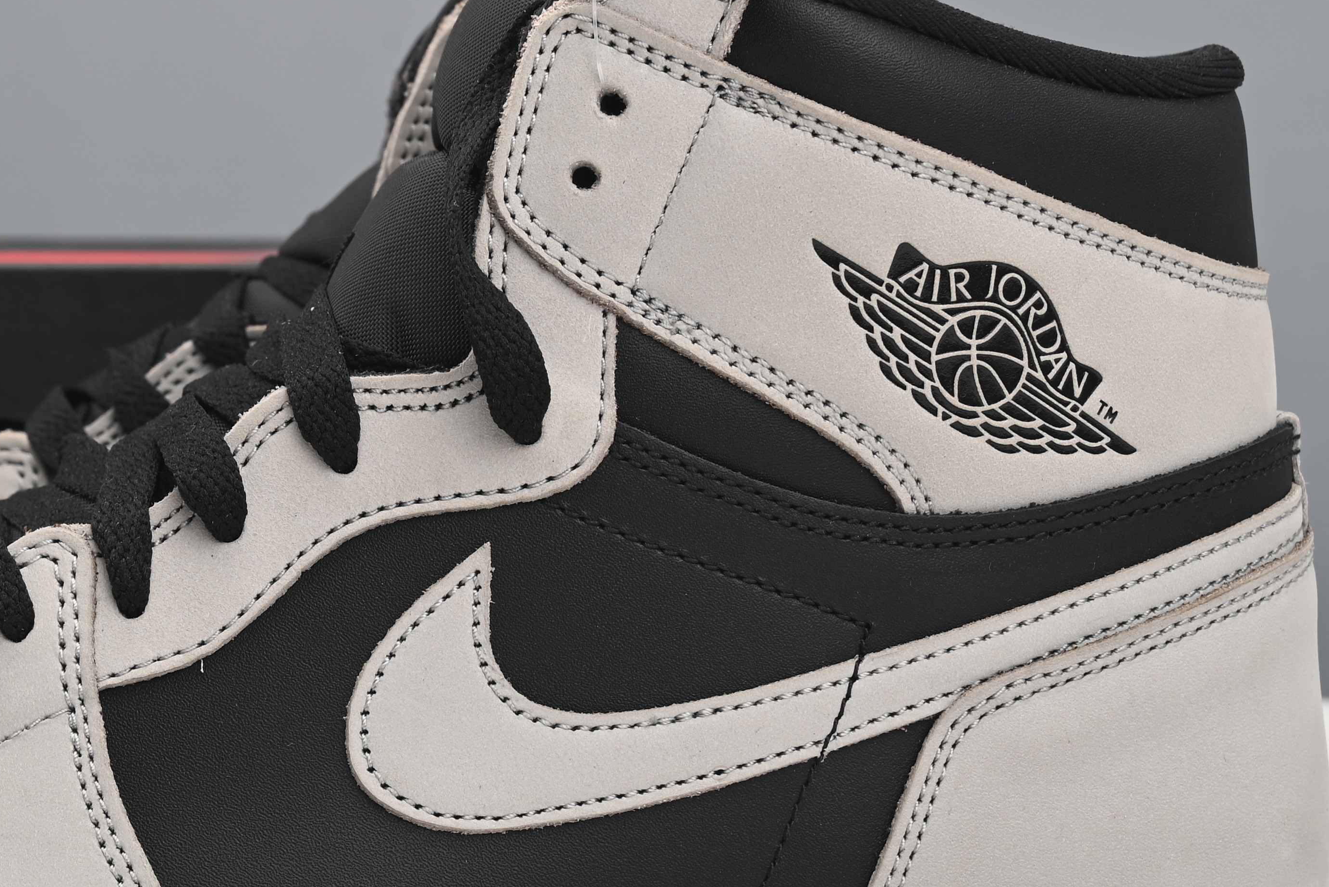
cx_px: 285
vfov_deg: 13.7
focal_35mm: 100
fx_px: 3693
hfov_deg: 20.2
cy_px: 493
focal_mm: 46
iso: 100
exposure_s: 1/200
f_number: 11
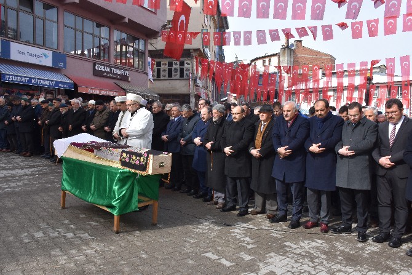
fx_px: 343
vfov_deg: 43.6
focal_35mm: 30
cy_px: 138
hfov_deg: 61.9
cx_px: 206
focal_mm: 20
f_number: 14
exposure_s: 1/250
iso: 500
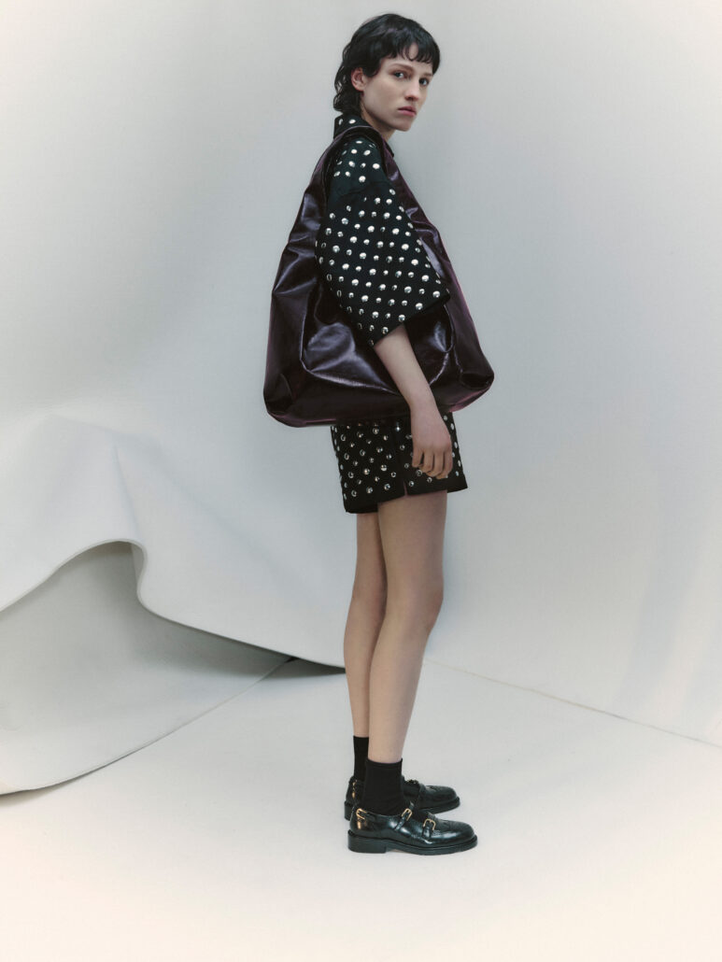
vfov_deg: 43.8
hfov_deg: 33.6
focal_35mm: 43
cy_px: 481
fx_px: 1195
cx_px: 361
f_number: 5.6
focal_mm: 54.6
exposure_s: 1/60
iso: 250
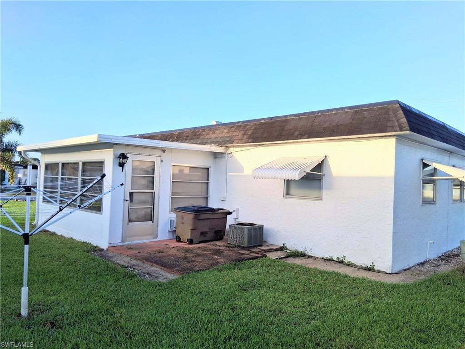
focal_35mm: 26
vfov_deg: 53.1
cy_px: 174
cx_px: 232
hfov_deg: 67.3
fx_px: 349
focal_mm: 3.98
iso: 25
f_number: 1.8
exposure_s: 1/260
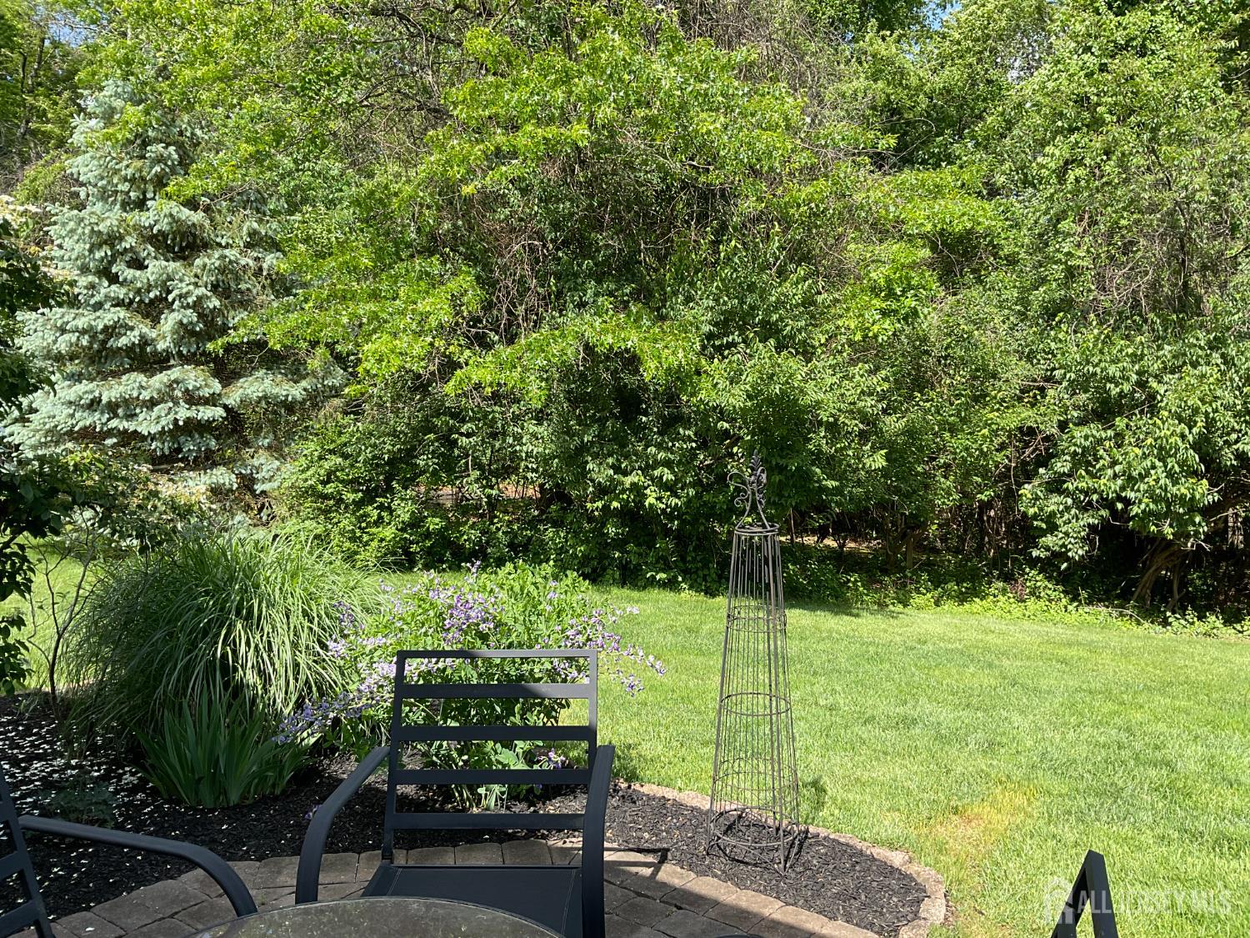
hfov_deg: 61.7
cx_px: 625
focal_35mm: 29
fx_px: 1047
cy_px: 469
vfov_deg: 48.2
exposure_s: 1/674
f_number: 1.8
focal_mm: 3
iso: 16
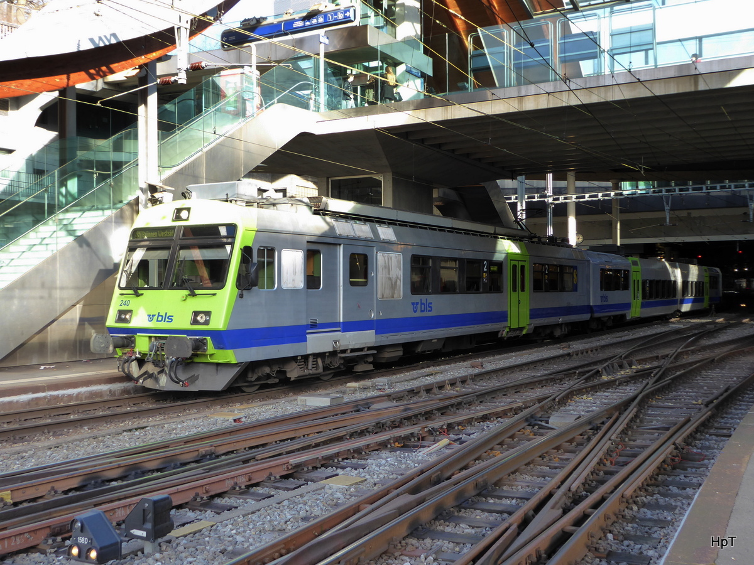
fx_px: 915
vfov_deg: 34.3
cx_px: 377
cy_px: 282
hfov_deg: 44.8
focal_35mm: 42
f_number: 3.8
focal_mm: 7.2
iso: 125
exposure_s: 1/60
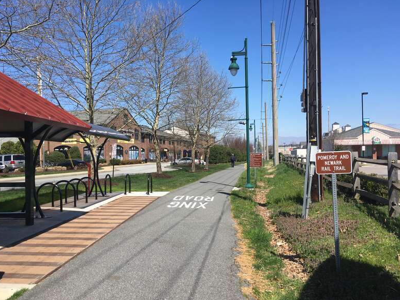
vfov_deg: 46.8
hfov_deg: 59.9
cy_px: 154
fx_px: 347
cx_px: 194
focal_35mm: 30
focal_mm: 4.15
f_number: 2.2
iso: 25
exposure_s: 1/1479
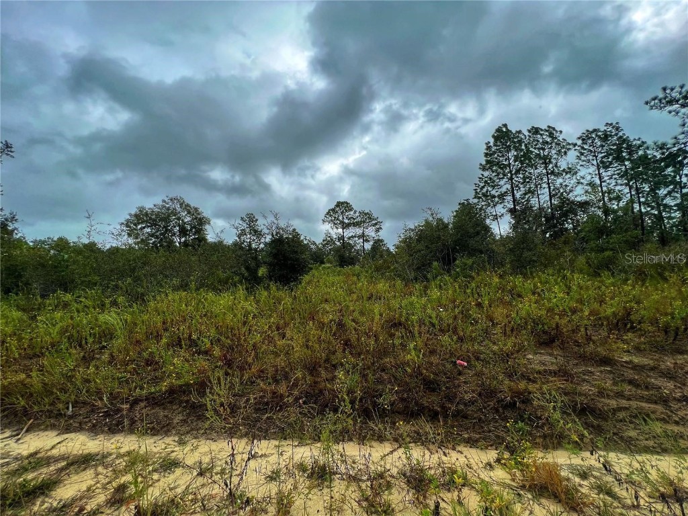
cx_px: 344
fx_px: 258
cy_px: 258
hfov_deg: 106.2
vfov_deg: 89.9
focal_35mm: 13
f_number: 1.8
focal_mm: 1.57
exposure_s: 1/1575
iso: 32
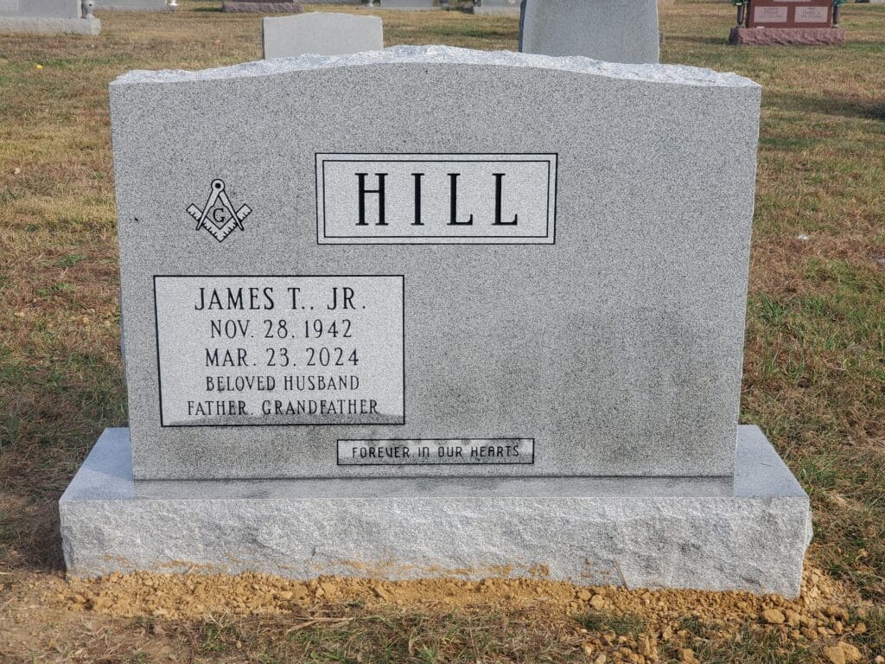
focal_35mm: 52
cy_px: 332
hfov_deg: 36.8
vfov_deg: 28.0
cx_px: 442
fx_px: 1329
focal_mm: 6
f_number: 2.4
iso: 50
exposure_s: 1/351
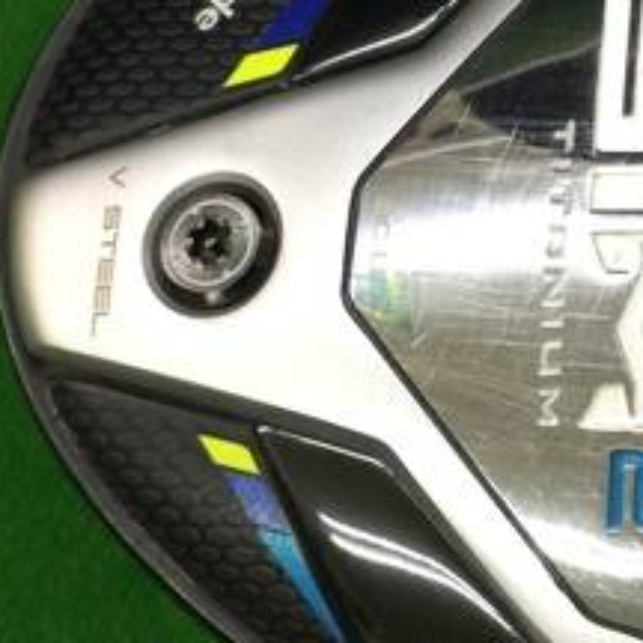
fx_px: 1702
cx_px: 482
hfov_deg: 21.2
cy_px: 357
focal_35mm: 81
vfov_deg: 21.4
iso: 64
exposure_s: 1/30
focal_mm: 3.3
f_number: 2.4
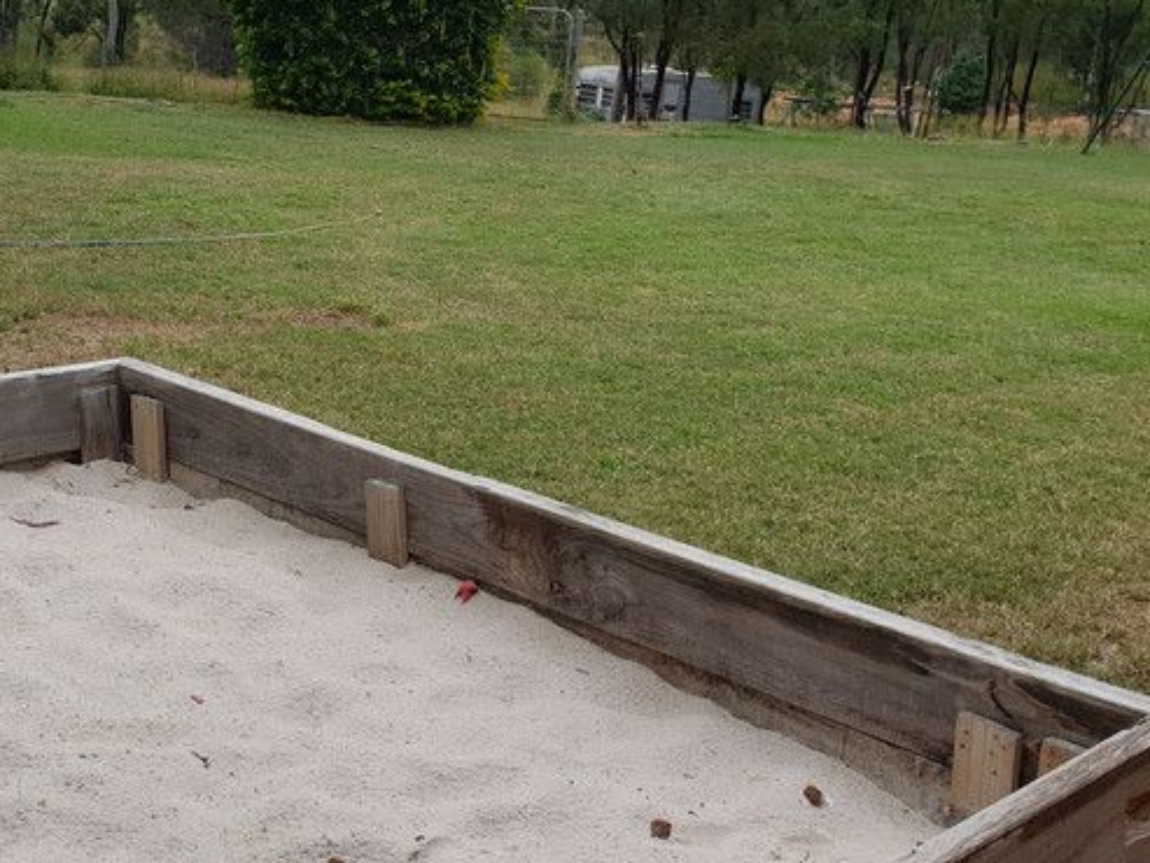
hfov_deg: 35.3
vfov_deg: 27.0
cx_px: 404
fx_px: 1794
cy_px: 397
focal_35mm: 54
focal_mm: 4.3
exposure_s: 1/370
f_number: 2.4
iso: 50
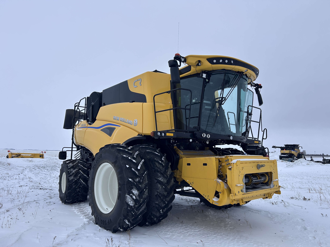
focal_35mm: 26
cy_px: 124
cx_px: 165
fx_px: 248
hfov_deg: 67.3
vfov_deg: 53.1
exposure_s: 1/4444
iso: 50
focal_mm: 5.7
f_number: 1.5
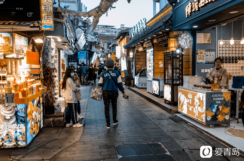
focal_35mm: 33
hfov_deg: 57.3
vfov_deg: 39.8
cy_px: 80
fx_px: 223
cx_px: 122
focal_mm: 22
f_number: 6.3
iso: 1400
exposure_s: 1/100
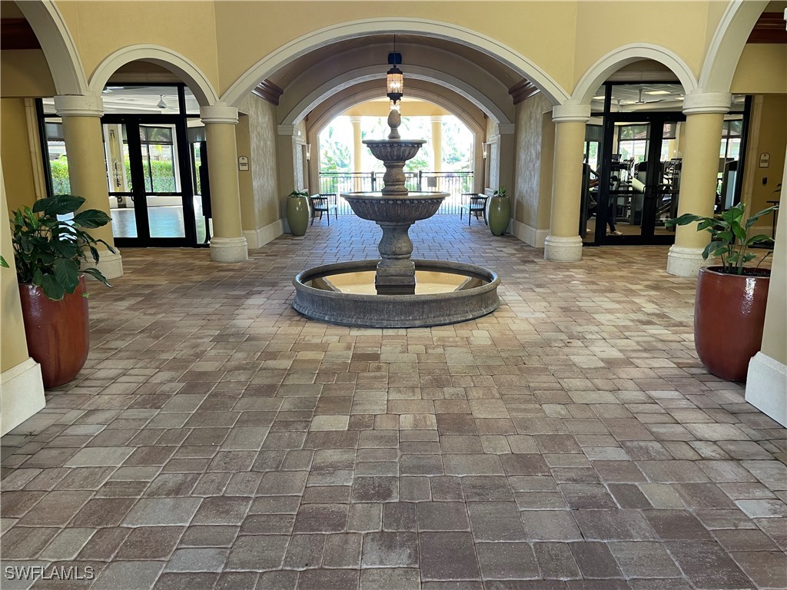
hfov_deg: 67.3
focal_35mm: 26
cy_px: 295
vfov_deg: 53.1
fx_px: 591
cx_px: 394
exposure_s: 1/60
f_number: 1.6
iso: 100
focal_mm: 4.2
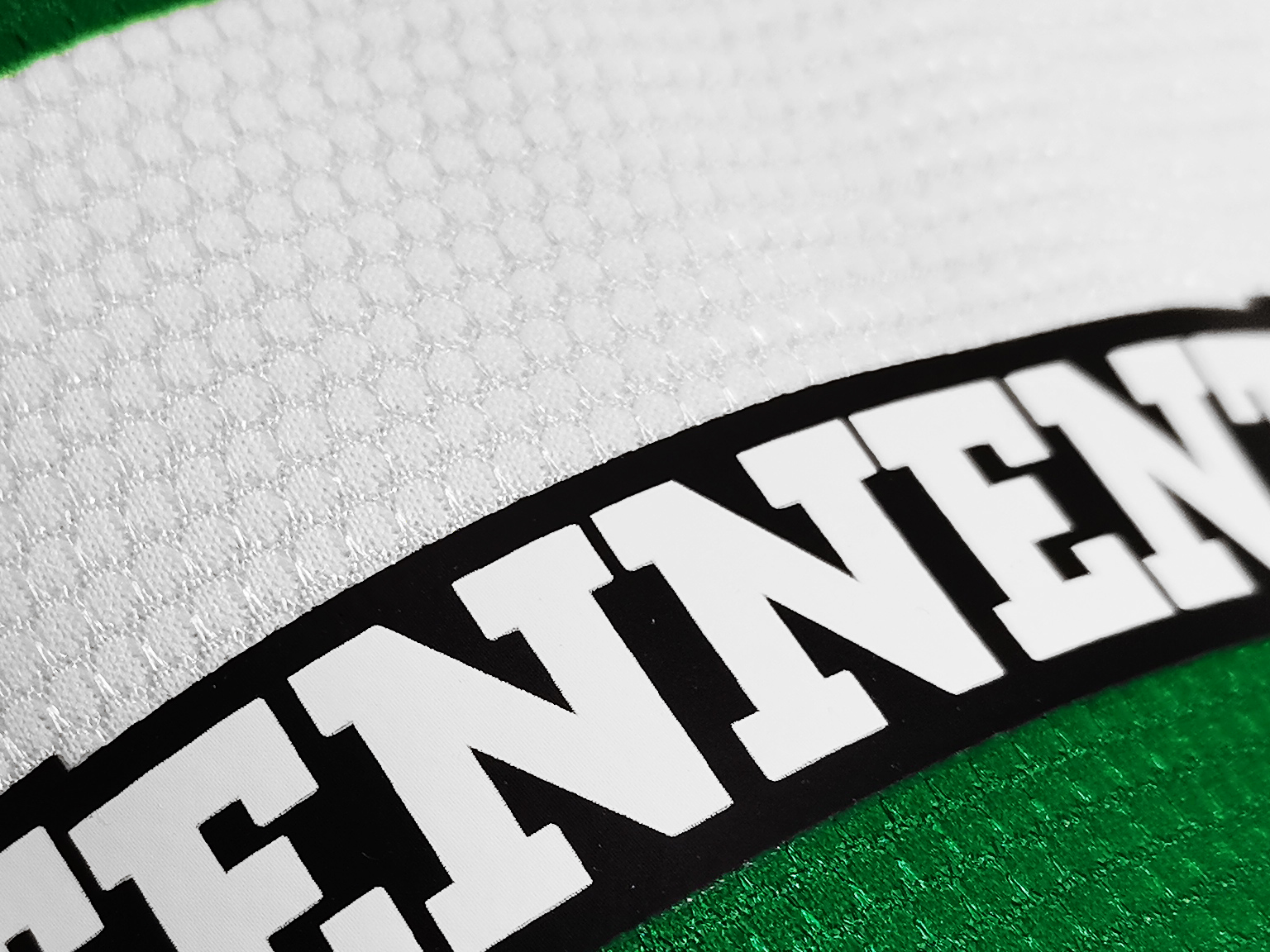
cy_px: 739
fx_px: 2862
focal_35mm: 78
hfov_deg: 25.0
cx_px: 528
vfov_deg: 18.7
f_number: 1.8
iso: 160
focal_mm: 5.58
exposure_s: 1/100
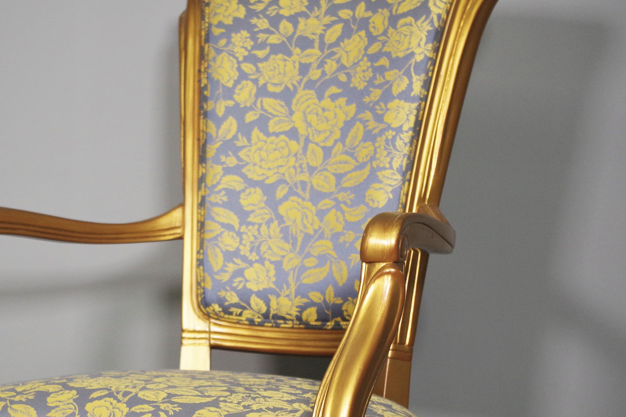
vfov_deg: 17.0
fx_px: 1391
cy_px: 255
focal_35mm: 80
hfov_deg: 25.1
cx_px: 167
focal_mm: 35
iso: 800
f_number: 4.5
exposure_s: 1/80
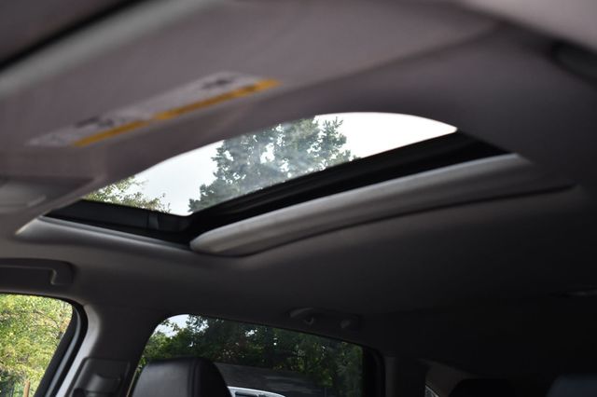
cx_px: 298
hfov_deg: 45.5
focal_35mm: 43
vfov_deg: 31.2
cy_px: 198
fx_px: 713
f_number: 4.2
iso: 450
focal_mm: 29
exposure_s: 1/250
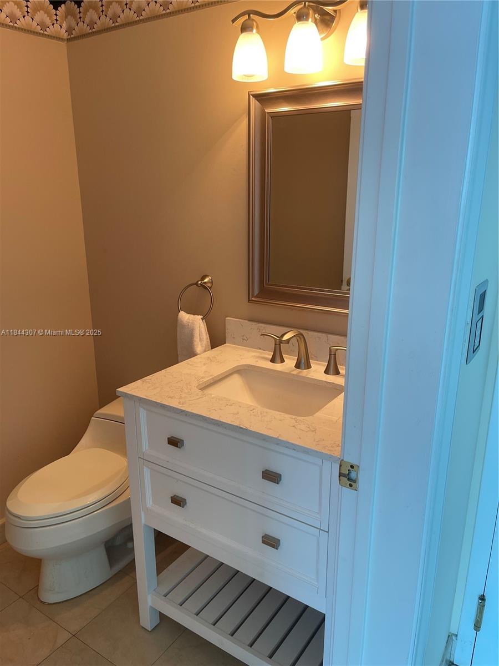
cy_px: 333
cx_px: 250
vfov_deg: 67.3
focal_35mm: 26
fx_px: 500
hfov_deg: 53.1
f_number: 1.6
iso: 80
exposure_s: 1/120
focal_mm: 5.1
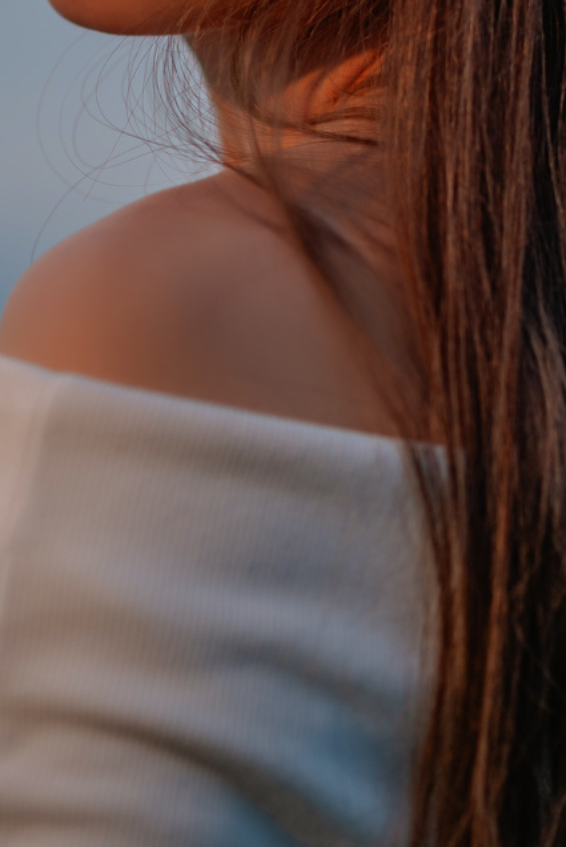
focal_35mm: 187
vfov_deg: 10.9
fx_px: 4403
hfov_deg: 7.4
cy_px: 117
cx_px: 330
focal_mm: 85
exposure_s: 1/400
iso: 100
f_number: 2.2
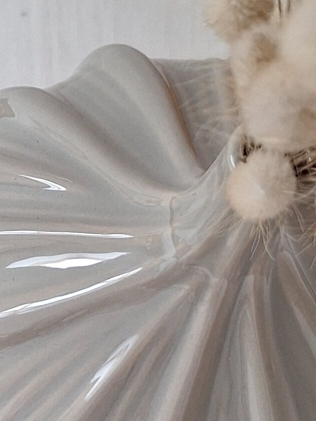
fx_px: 1351
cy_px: 412
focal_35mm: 111
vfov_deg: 17.4
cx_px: -86
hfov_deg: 12.9
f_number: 1.8
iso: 50
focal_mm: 5.54
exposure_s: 1/50
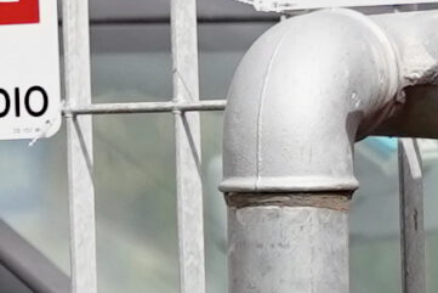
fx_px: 4832
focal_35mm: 397
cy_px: 450
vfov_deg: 3.5
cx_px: -175
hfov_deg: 5.2
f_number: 3.2
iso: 320
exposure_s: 1/4000
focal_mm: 56
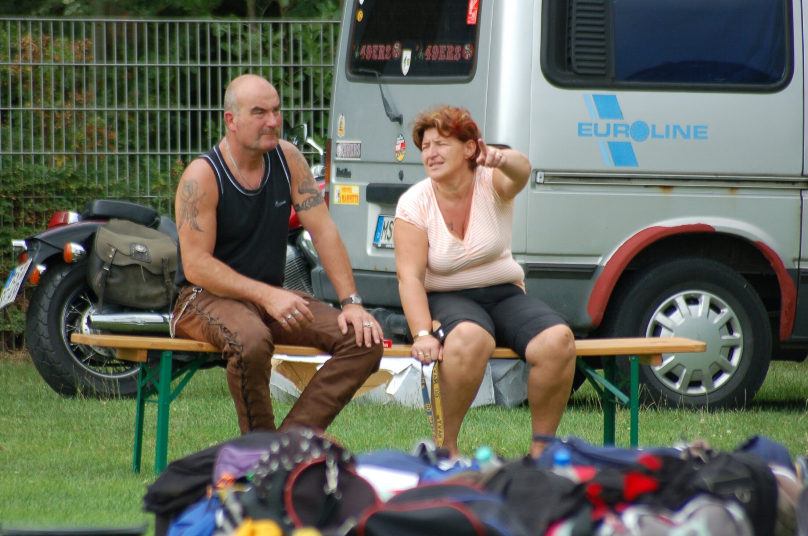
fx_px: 10081
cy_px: 268
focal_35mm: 450
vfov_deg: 3.0
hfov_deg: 4.6
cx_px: 404
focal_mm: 300
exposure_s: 1/500
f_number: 5.6
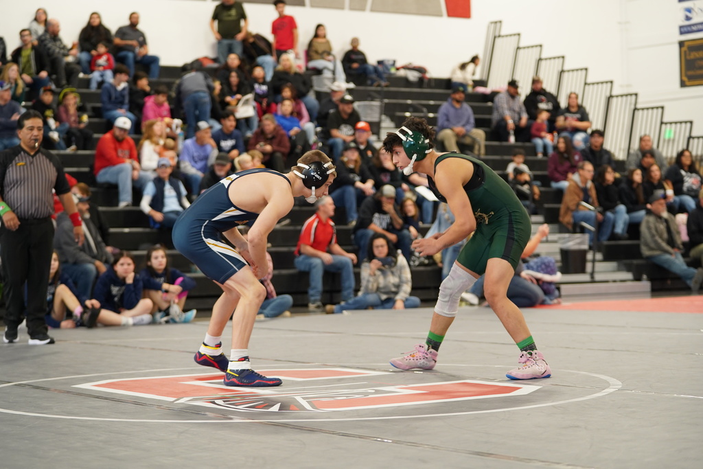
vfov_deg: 16.5
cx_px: 352
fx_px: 1621
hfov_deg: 24.5
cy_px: 234
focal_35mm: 83
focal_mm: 83
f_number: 3.2
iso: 1600
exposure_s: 1/160
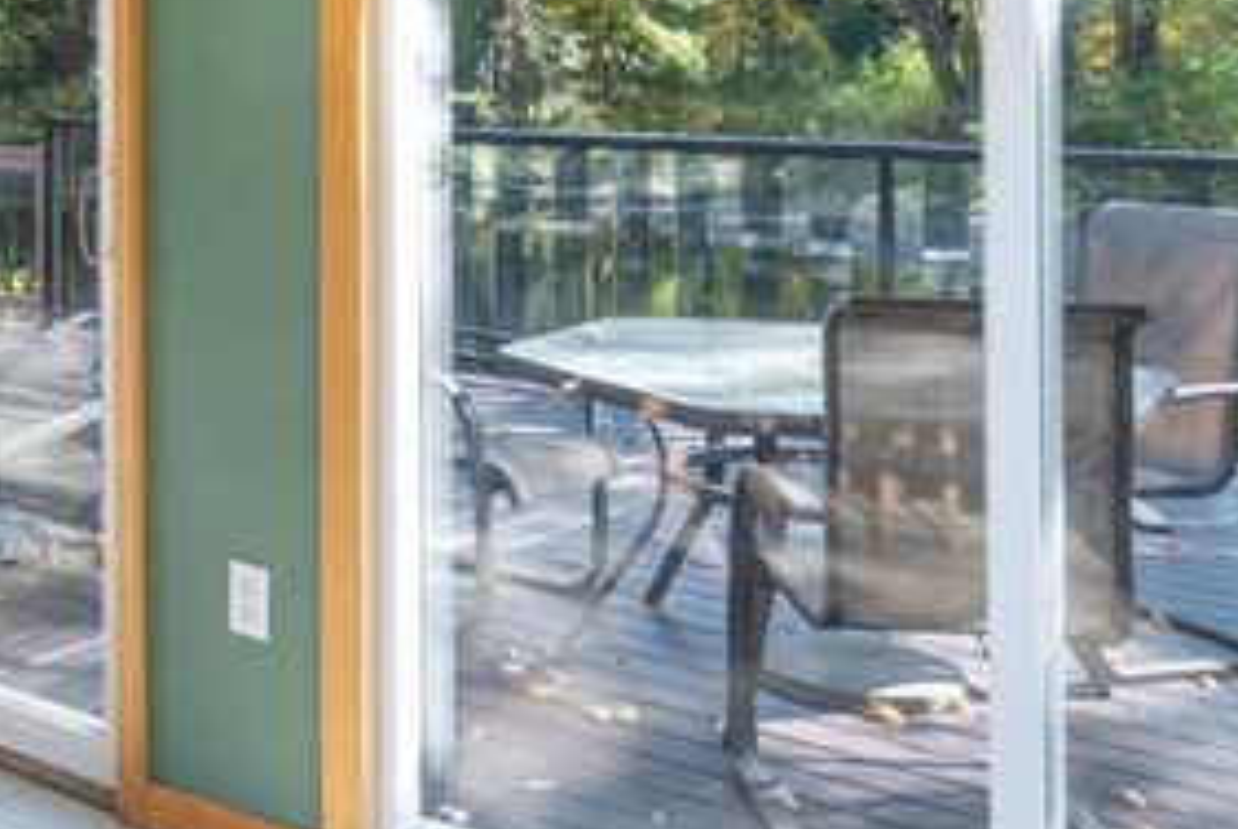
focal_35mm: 54
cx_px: -95
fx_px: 1859
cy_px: 9
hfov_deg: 32.7
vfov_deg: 24.1
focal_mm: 14
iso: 50
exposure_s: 1/8
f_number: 11
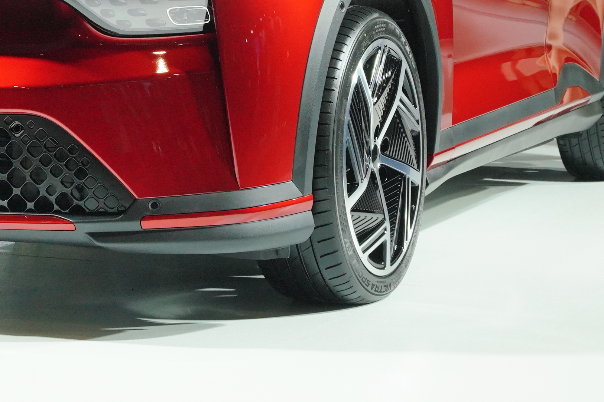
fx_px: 1644
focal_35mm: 98
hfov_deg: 20.8
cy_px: -50
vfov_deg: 13.7
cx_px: 220
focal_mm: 27
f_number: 5.6
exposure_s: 1/800
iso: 1600
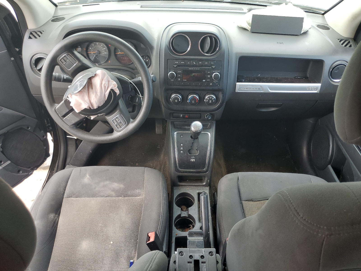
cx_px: 180
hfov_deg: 67.3
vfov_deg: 53.1
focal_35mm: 26
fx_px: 271
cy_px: 136
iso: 50
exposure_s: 1/152
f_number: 1.5
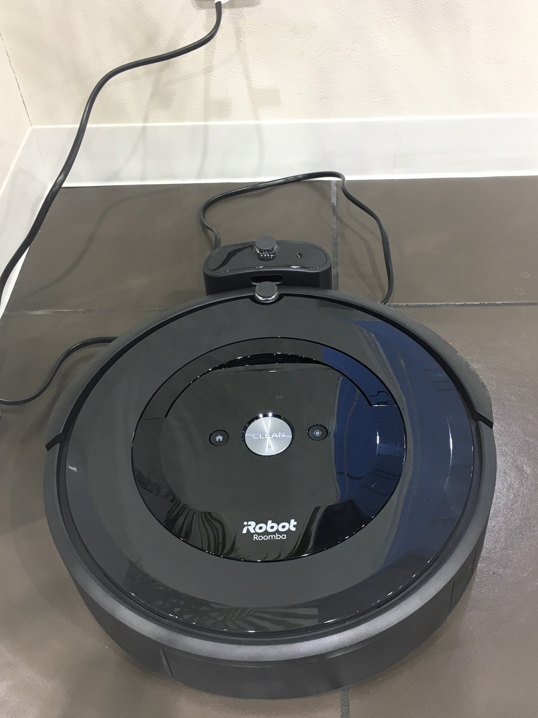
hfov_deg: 41.8
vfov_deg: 53.8
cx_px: 292
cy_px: 404
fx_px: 705
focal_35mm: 34
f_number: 2.2
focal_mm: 4.15
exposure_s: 1/30
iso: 64
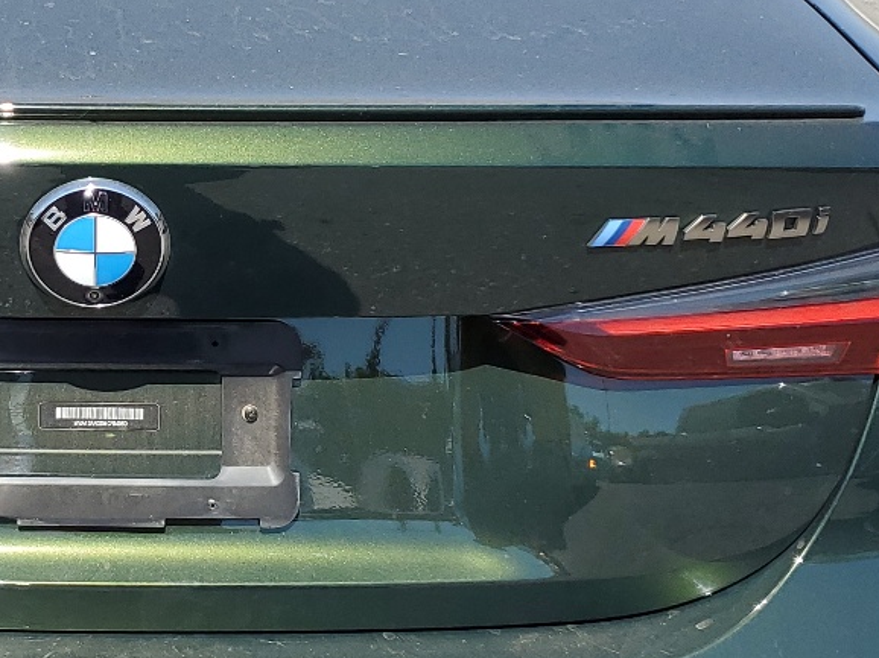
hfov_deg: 26.1
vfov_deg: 20.4
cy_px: 298
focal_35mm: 72
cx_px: 85
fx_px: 1828
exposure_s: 1/2000
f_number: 1.5
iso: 50
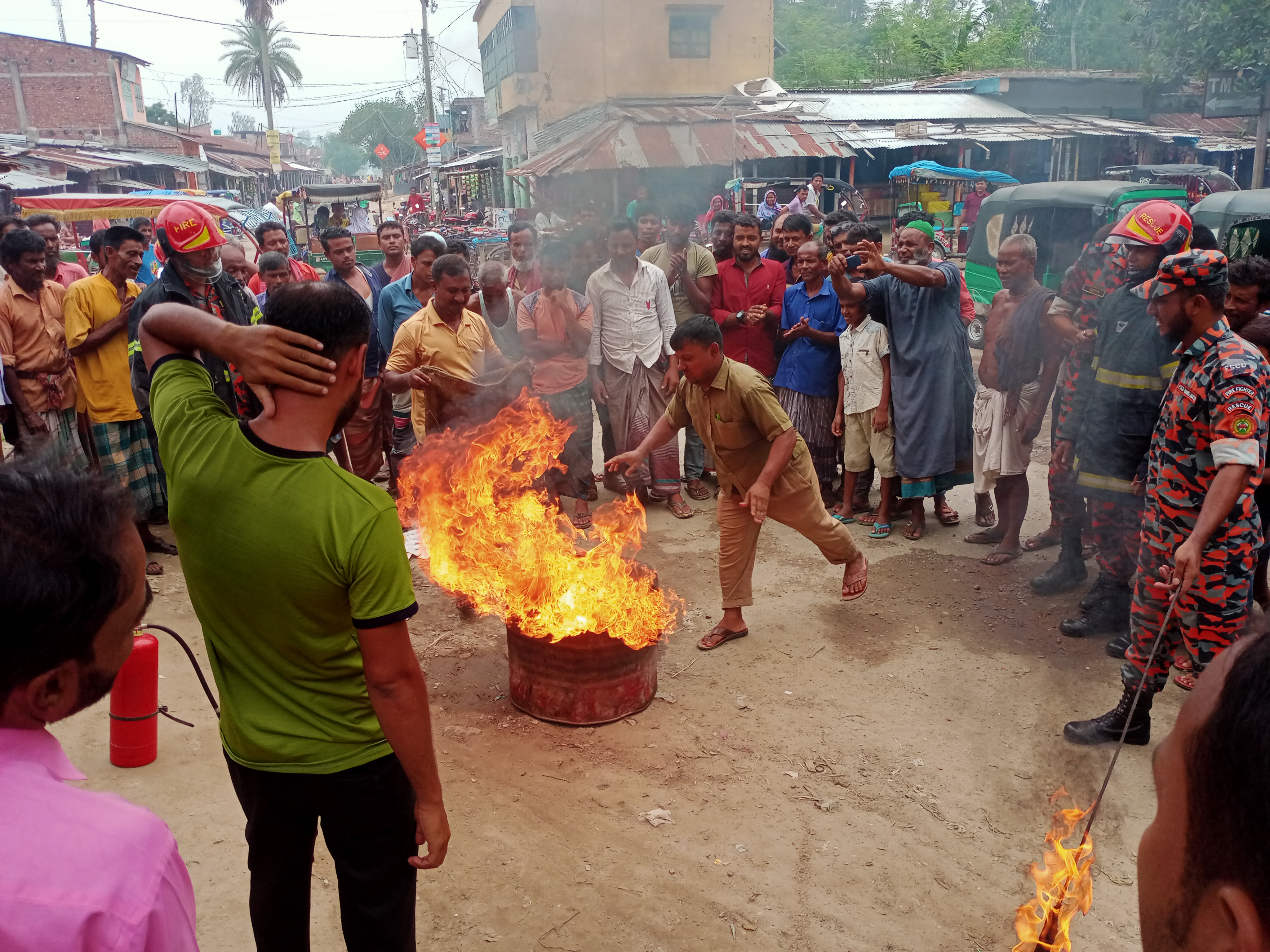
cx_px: 635
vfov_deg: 49.7
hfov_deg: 63.4
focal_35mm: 28
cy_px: 476
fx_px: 1027
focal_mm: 4.05
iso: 118
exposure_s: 1/681
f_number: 1.8
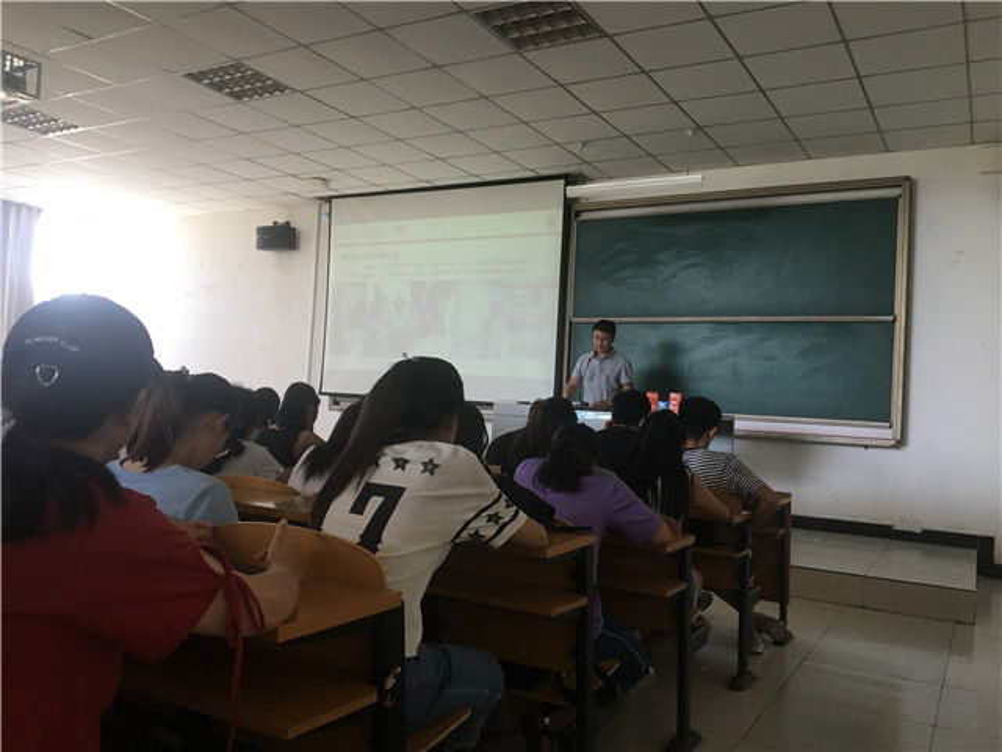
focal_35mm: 29
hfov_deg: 61.7
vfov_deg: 48.2
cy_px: 376
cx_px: 501
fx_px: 839
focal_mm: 4.15
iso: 64
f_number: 2.2
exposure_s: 1/33
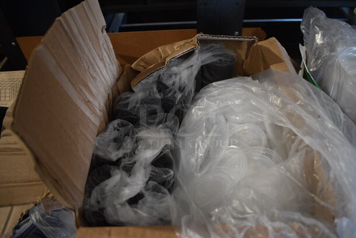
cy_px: 119
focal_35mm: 27
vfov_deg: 48.0
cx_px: 178
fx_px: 267
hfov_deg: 67.3
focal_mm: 18
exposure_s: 1/125
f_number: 3.5
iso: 1400
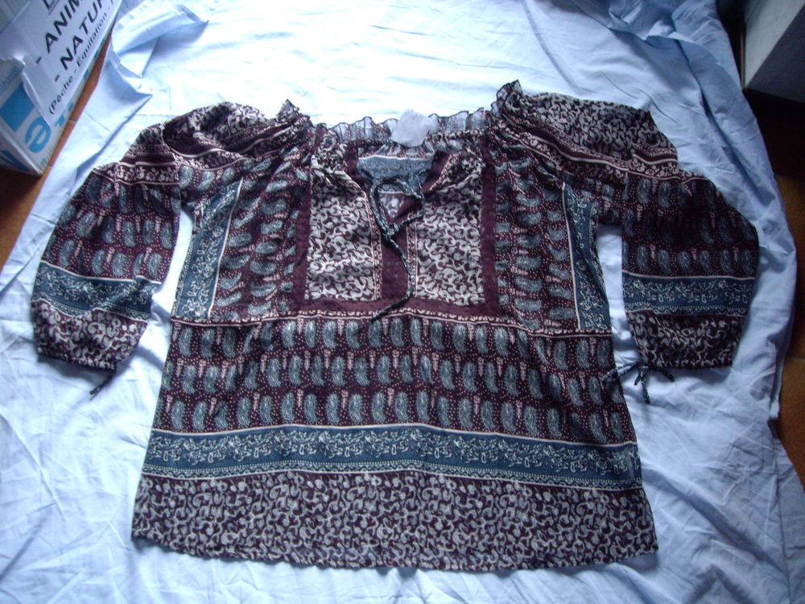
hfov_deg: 49.0
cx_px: 402
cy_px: 302
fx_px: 884
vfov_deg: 37.7
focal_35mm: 38
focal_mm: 6.2
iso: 200
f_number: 2.7
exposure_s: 1/20
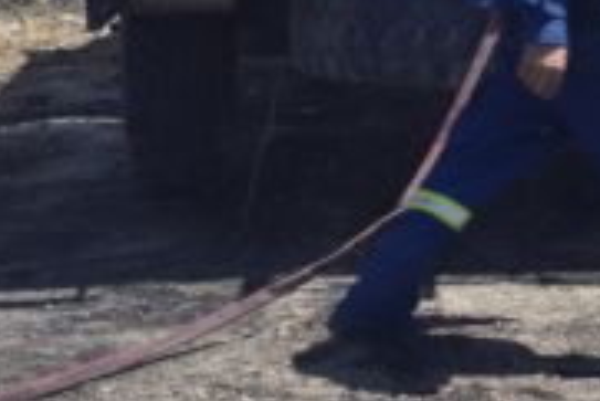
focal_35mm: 170
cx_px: 885
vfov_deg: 8.0
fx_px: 2836
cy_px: -174
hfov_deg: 11.6
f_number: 7.1
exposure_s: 1/200
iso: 100
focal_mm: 32
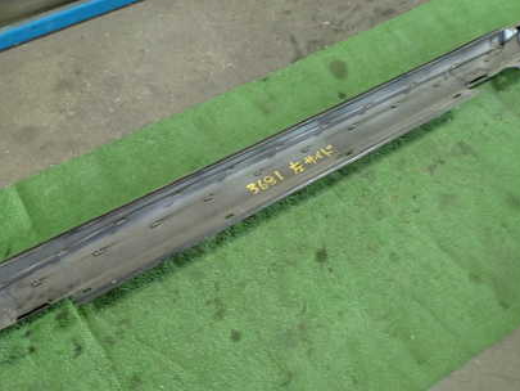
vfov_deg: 38.7
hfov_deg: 49.9
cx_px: 220
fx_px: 556
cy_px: 207
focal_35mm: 37
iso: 320
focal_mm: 4.5
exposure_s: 1/30
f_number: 2
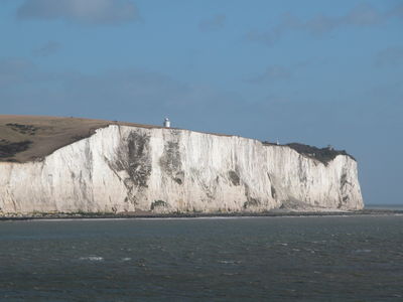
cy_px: 151
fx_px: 2363
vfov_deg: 7.3
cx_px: 202
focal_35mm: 203
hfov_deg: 9.7
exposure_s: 1/510
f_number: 7.2
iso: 100
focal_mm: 52.4
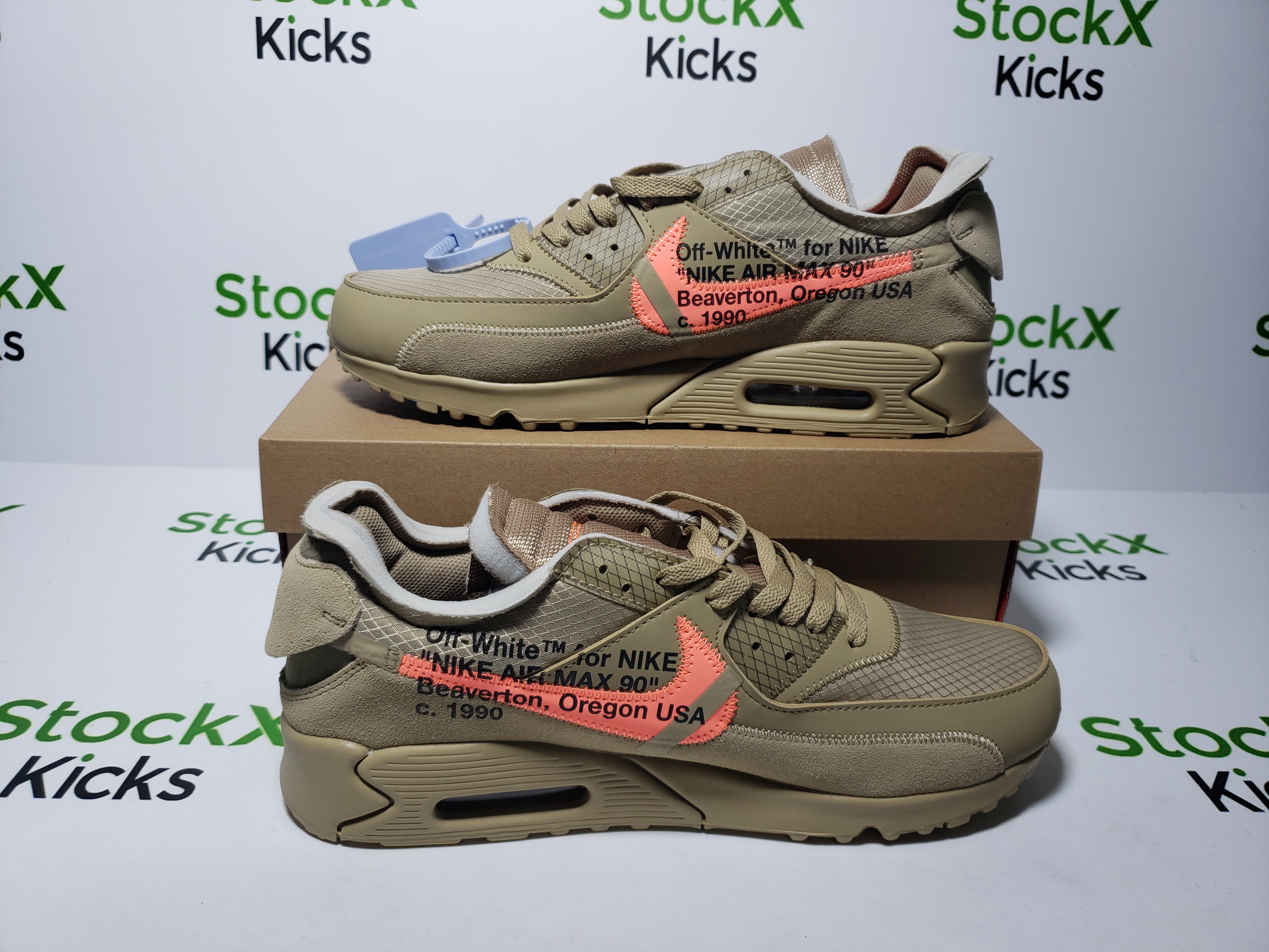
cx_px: 634
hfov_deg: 67.3
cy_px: 476
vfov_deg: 53.1
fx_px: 953
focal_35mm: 26
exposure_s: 1/409
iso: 50
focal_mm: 4.3
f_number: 1.5
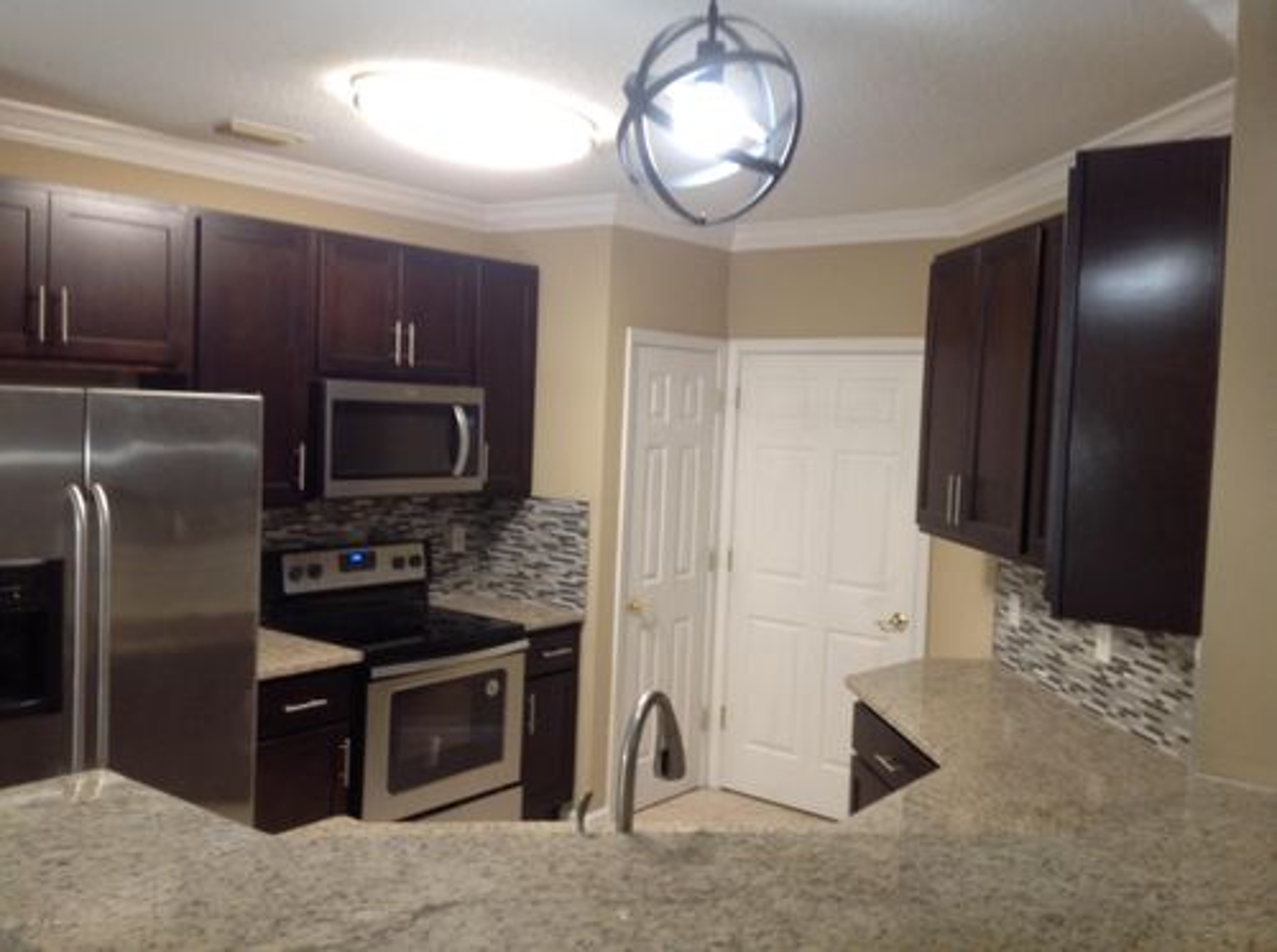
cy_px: 476
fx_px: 1289
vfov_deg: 40.6
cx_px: 638
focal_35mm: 35
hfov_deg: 52.7
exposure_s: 1/15
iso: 100
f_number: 2.4
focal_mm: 4.28
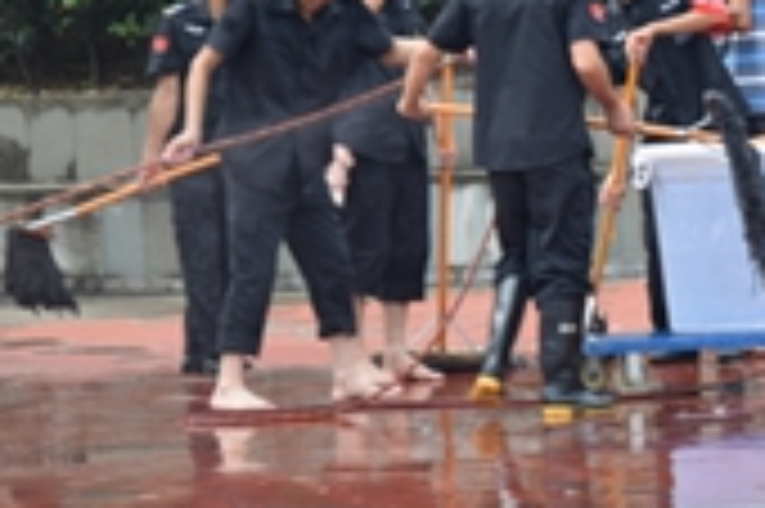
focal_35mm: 330
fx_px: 7016
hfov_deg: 6.2
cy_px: 232
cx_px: 680
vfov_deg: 4.2
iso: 100
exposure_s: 1/100
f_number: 5.3
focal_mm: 75
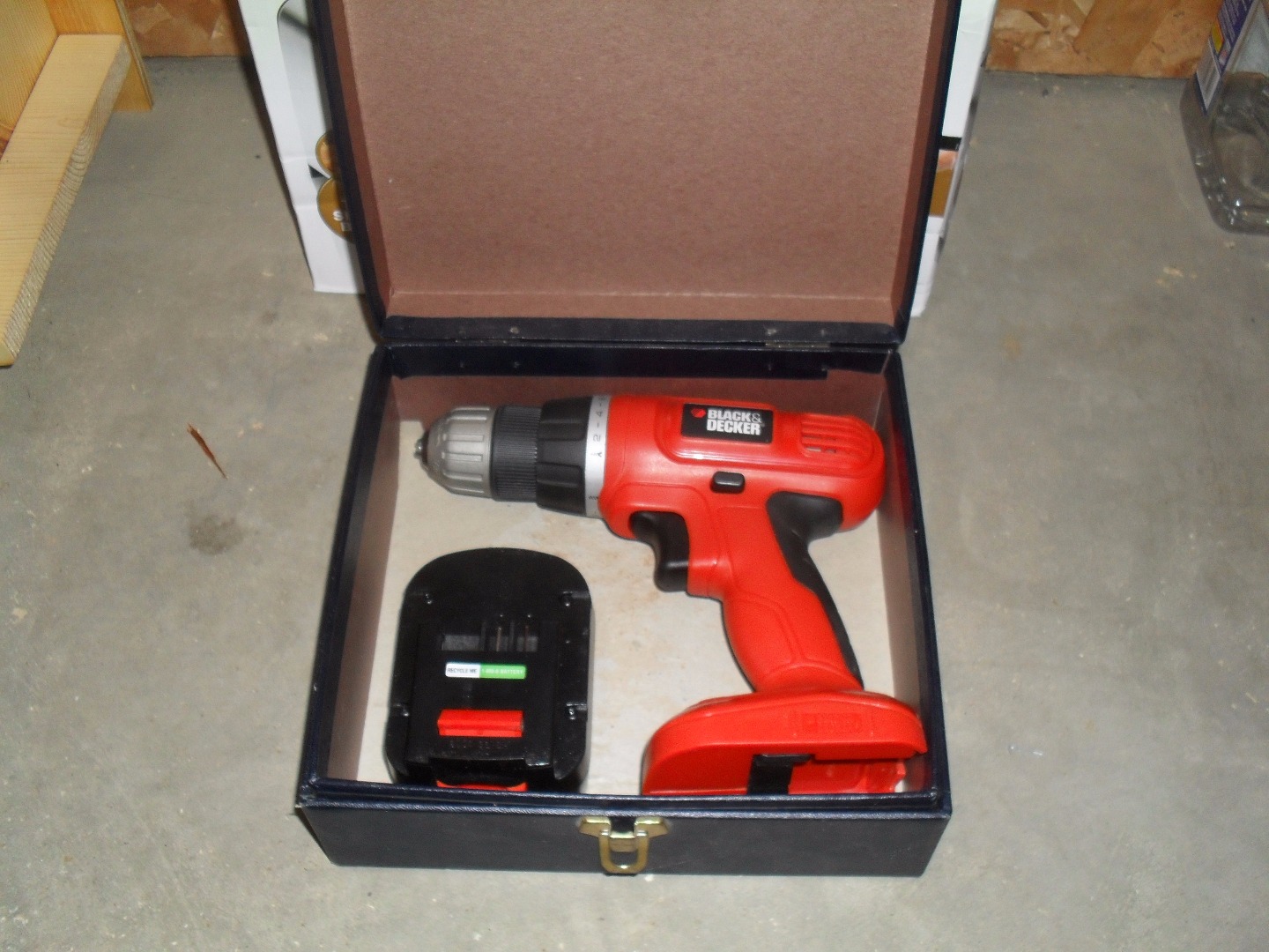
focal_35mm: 35
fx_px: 1283
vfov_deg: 40.7
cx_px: 634
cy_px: 476
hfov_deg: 52.6
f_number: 3.2
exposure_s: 1/45
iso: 200
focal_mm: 6.3
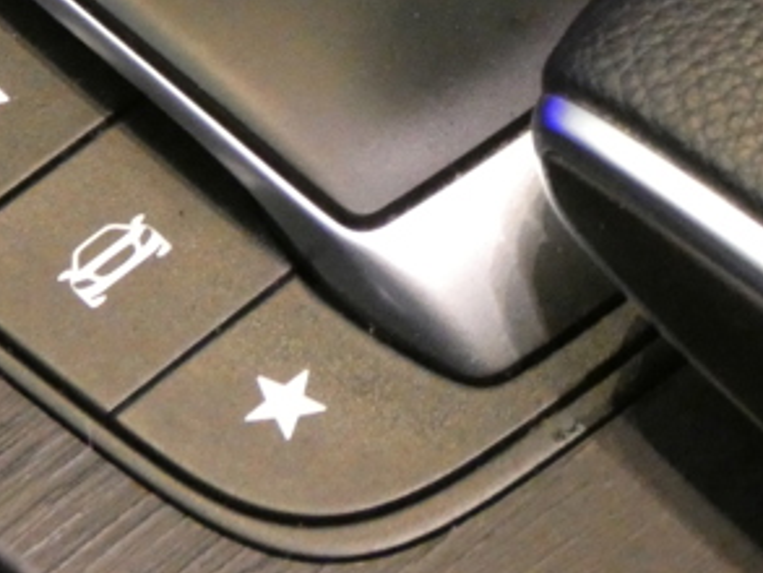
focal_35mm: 172
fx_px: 3793
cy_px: -185
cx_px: 516
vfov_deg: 8.5
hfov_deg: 11.5
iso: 1600
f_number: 4.2
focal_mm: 11.3
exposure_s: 1/8
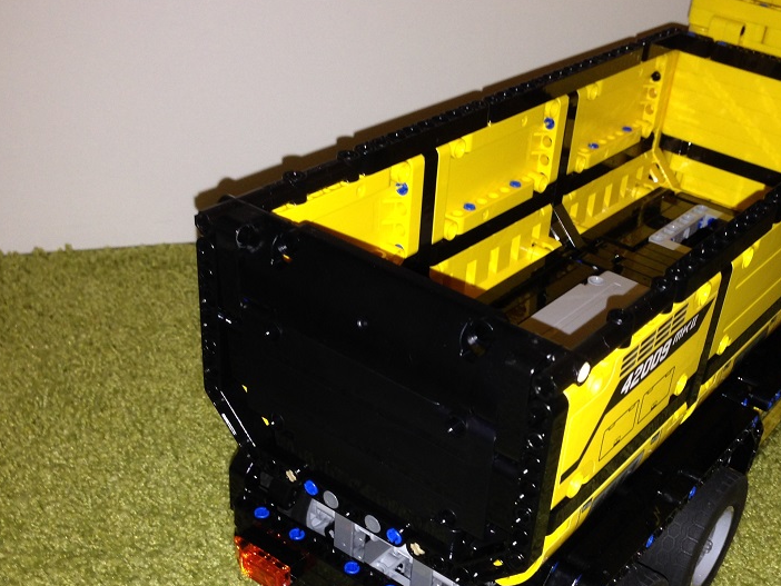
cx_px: 497
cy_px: 384
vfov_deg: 30.7
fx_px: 1061
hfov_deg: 40.1
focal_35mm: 47
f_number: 2.4
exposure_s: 1/20
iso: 64
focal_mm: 4.12
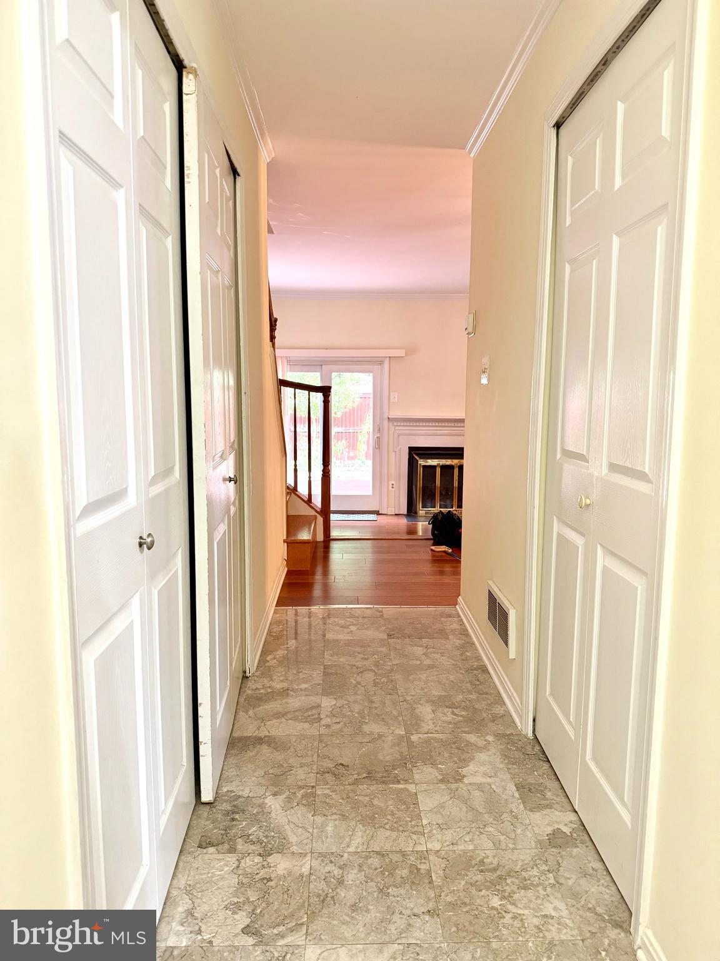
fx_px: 666
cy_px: 480
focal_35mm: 24
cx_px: 360
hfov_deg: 56.8
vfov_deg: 71.6
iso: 500
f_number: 1.78
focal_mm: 6.76
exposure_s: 1/60
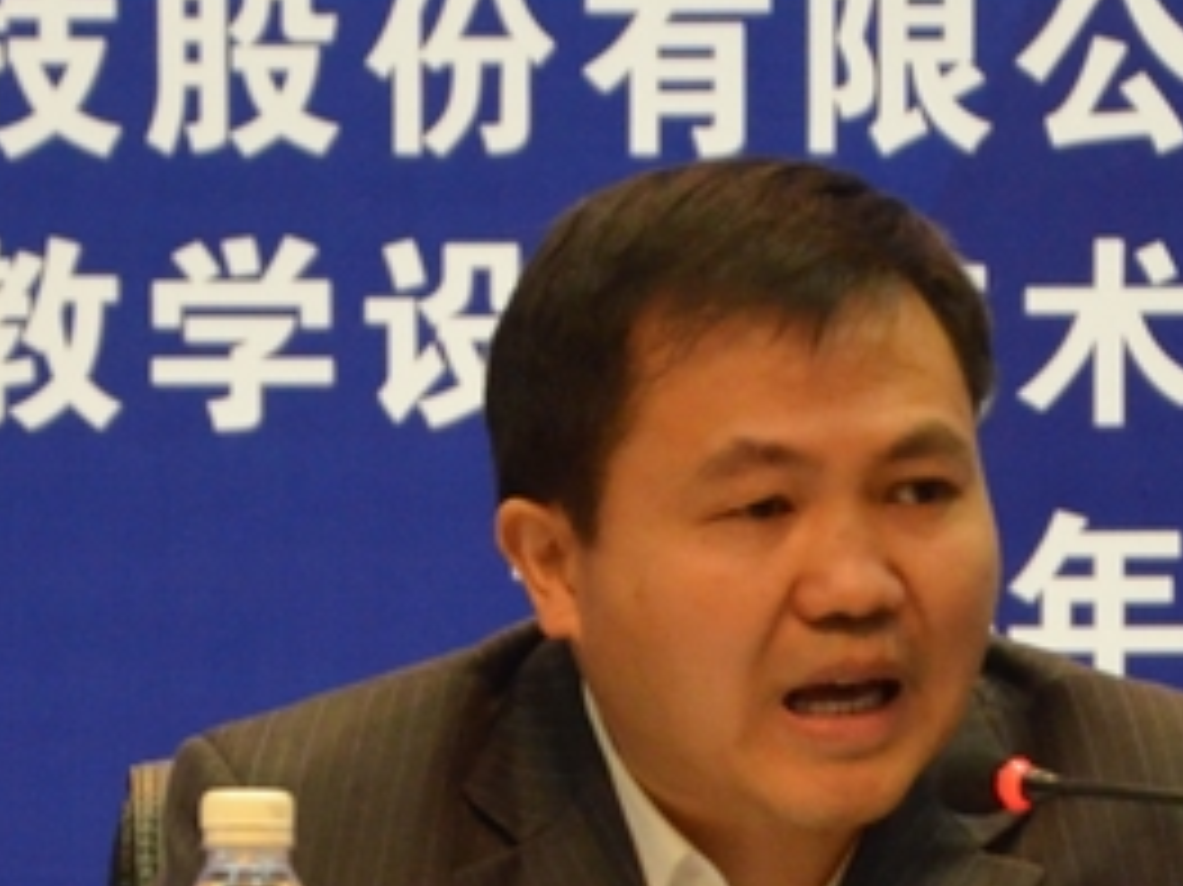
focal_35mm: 346
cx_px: 823
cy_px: 684
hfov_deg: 5.7
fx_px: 11823
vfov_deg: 4.3
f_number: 5.6
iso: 2500
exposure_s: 1/60
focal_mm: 105
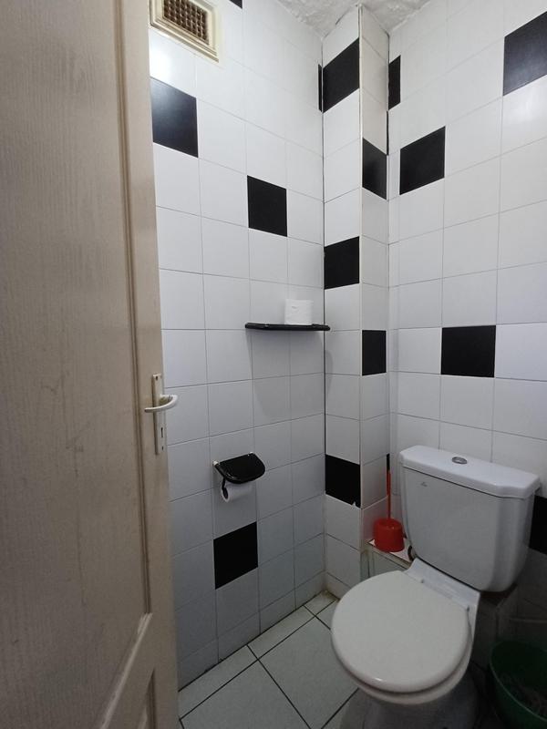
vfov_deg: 94.5
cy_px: 364
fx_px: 337
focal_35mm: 16
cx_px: 274
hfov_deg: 78.1
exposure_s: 1/33.3
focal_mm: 1.64
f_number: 2.2
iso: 200
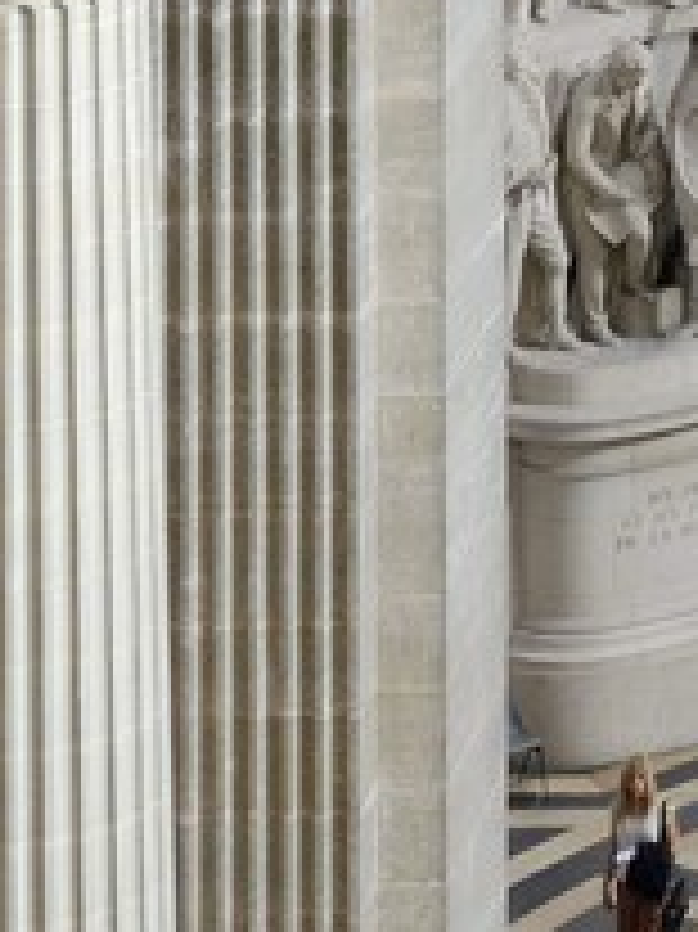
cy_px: -1643
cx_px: 1695
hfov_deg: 5.5
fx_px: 6997
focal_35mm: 260
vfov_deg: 7.0
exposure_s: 1/60
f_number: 5
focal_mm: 35
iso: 800
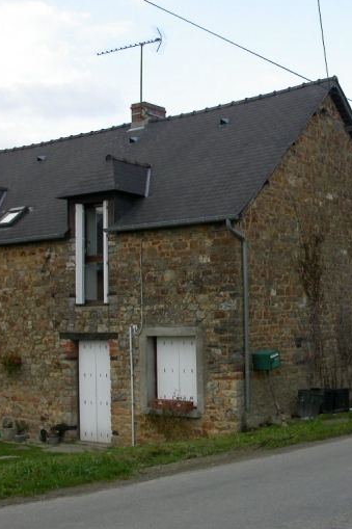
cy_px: 264
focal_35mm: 53
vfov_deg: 37.5
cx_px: 228
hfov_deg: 25.4
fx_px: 778
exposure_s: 1/174
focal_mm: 7.85
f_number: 5.3
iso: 100
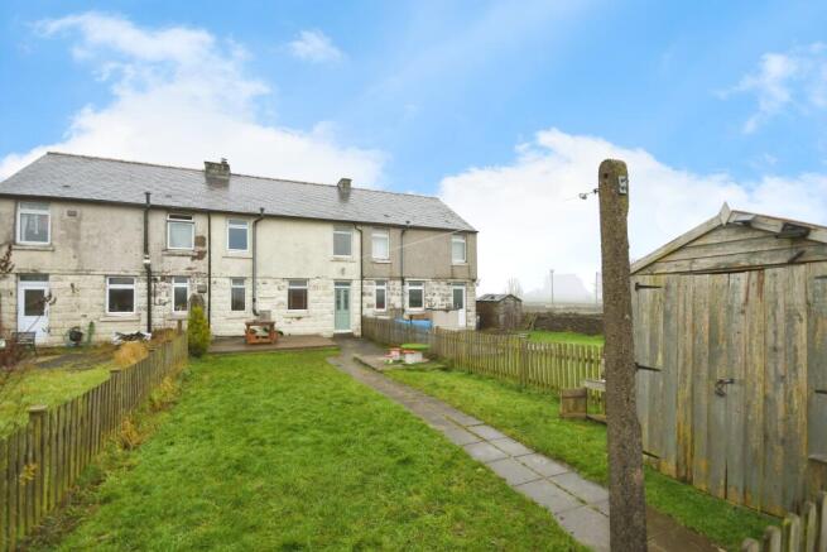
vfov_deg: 77.4
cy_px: 276
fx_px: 345
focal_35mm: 15
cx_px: 414
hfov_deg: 100.4
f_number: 8
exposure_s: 1/50
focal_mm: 10
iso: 400
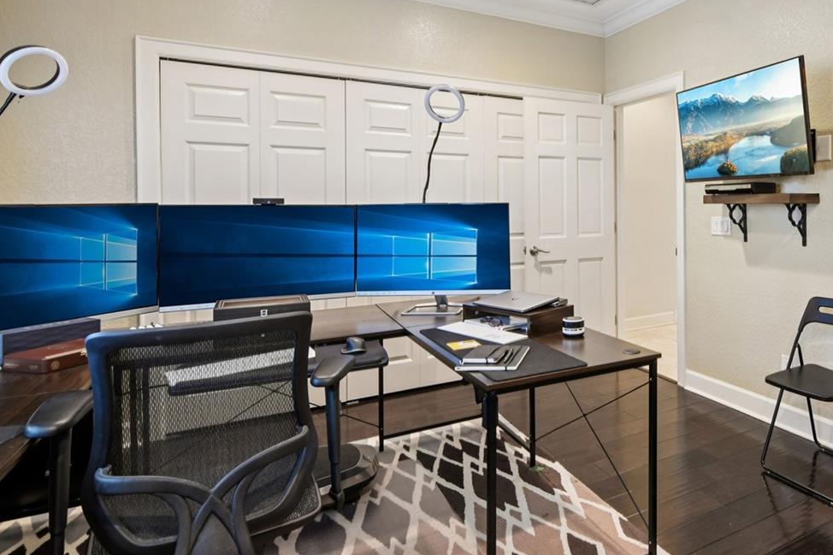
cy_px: 219
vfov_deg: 54.6
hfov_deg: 72.0
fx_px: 532
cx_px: 601
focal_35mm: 23
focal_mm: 14
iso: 400
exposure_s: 1/2.5
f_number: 8
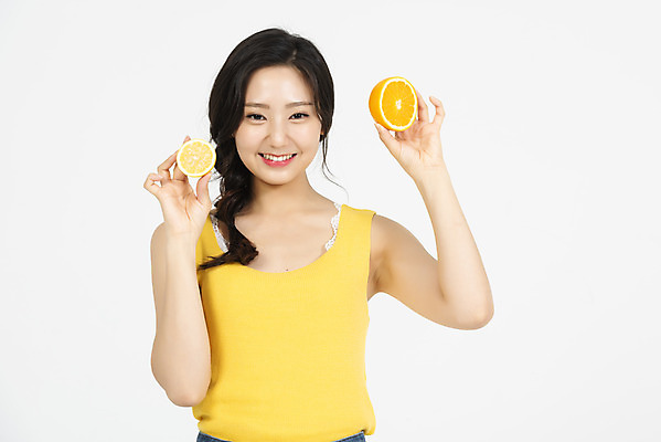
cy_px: 221
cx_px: 330
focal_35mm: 165
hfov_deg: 12.4
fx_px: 3031
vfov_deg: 8.3
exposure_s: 1/125
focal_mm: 165
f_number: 13
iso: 100
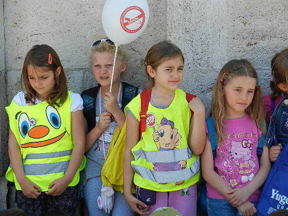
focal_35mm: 106
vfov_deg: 14.0
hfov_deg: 18.5
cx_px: 144
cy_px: 108
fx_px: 882
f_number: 5
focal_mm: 19.1
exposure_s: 1/320
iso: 160
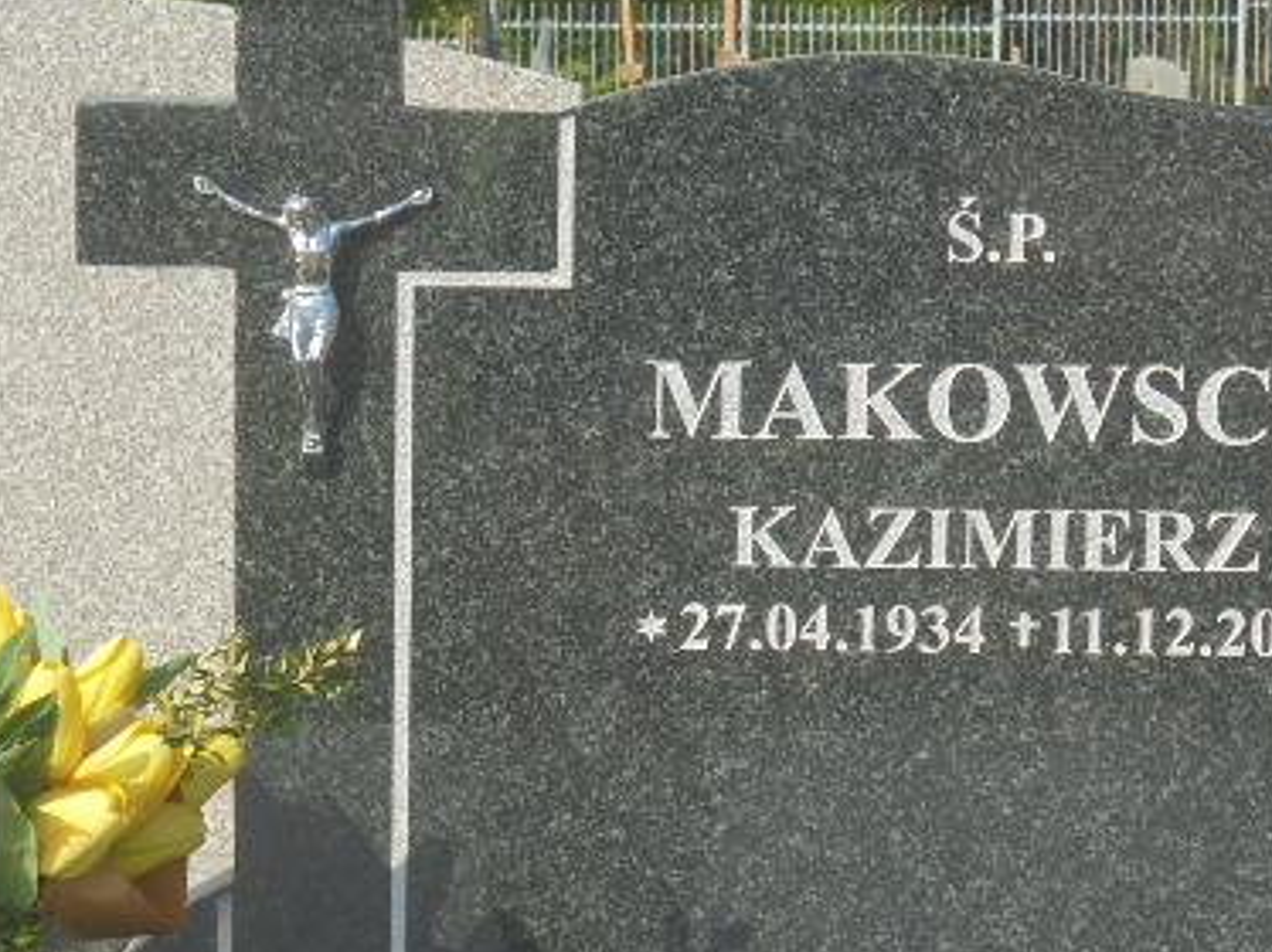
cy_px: 585
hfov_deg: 12.3
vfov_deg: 9.2
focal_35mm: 161
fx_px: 5912
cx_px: 718
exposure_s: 1/500
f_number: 4.7
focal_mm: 16.9
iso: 100
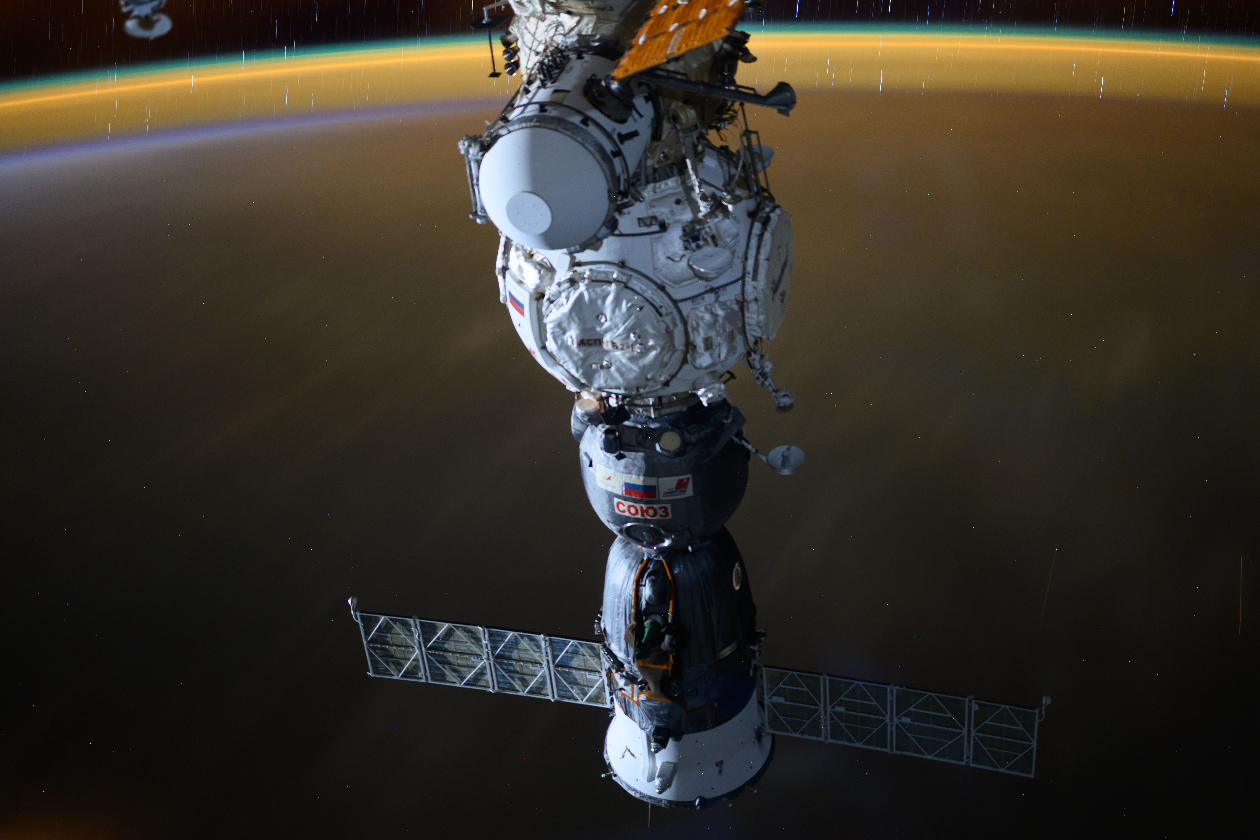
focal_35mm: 50
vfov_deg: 27.0
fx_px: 1750
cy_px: 420
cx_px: 630
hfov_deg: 39.6
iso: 1600
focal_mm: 50
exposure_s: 10
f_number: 1.2
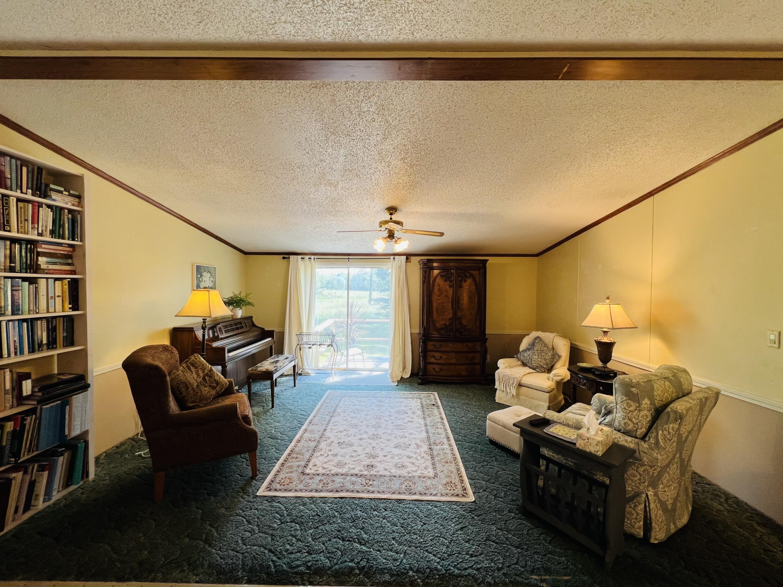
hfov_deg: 106.2
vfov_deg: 89.9
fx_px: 294
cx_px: 392
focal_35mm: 13
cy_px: 294
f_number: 1.8
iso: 64
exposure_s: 1/120
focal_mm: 1.57
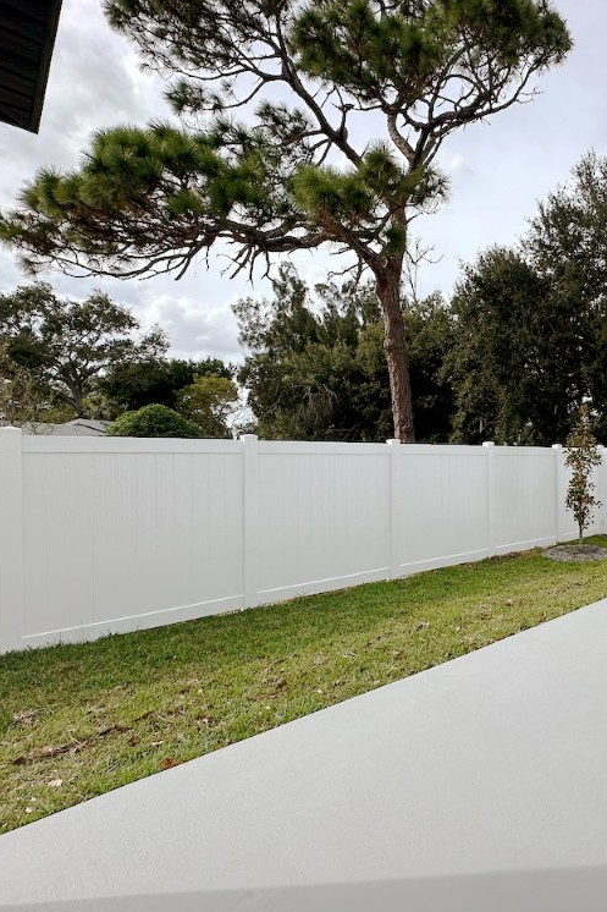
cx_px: 511
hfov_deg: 56.0
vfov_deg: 84.0
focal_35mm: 20
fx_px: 506
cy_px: 457
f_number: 2.2
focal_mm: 2.22
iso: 50
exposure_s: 1/1595
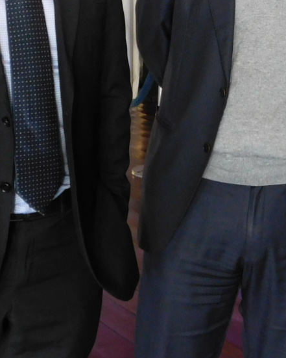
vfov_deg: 21.7
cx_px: 248
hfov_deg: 17.8
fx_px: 899
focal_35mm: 85
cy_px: -1
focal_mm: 5.3
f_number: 3.2
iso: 400
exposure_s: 1/20
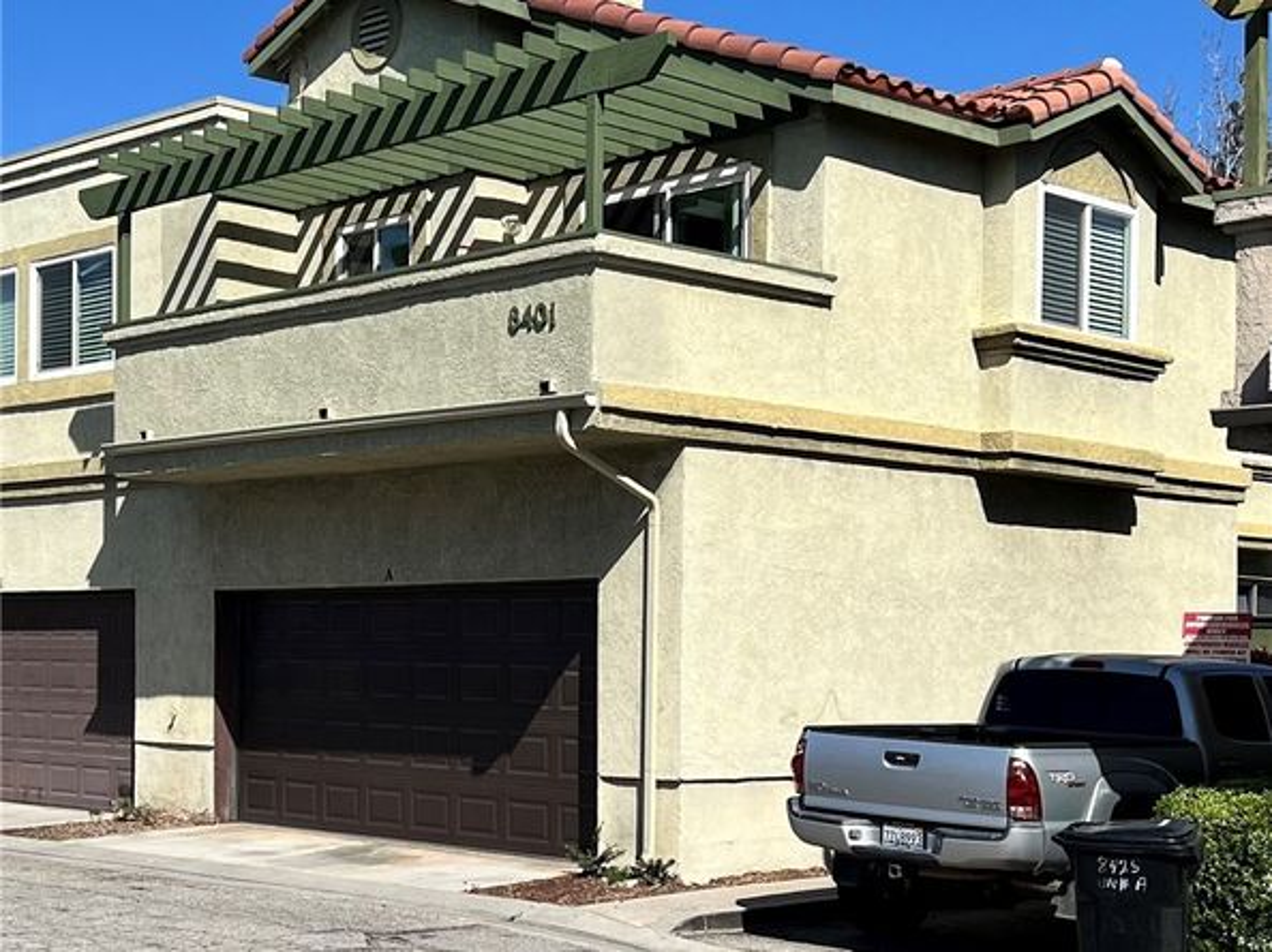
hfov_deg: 67.3
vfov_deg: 53.0
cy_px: 476
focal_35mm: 26
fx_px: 955
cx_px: 636
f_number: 1.5
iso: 50
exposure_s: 1/6211
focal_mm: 5.7
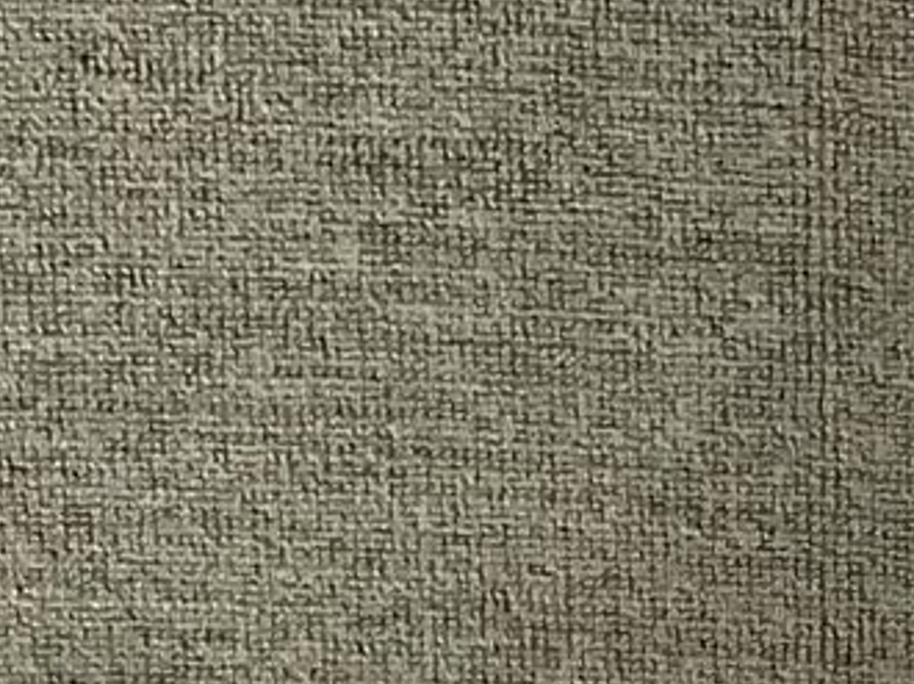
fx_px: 3509
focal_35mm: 133
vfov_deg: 10.1
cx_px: 1131
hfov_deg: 14.3
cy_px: 1500
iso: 125
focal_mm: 3
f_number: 1.8
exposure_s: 1/60
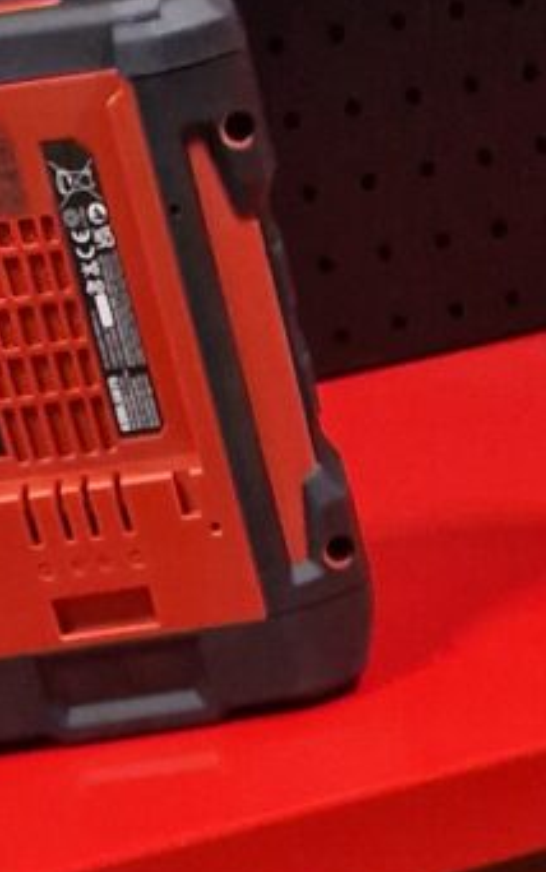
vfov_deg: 11.8
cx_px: 1161
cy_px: 2213
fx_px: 3259
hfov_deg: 8.9
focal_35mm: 137
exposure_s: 1/100
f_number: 1.8
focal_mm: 5.4
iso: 64
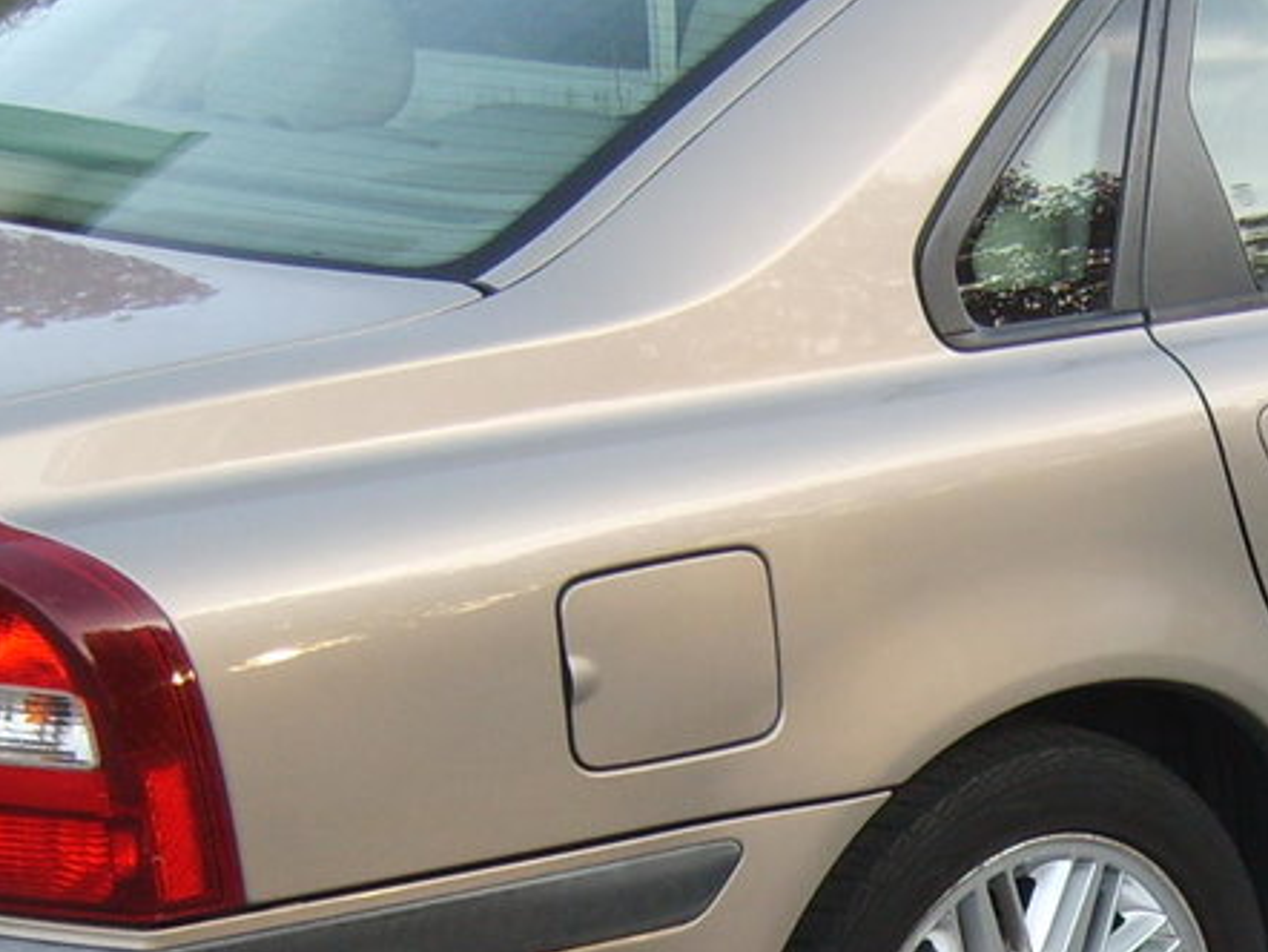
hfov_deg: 20.0
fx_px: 3482
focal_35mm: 95
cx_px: 1257
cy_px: 963
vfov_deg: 15.3
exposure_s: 1/90
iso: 50
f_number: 2.8
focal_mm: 5.8
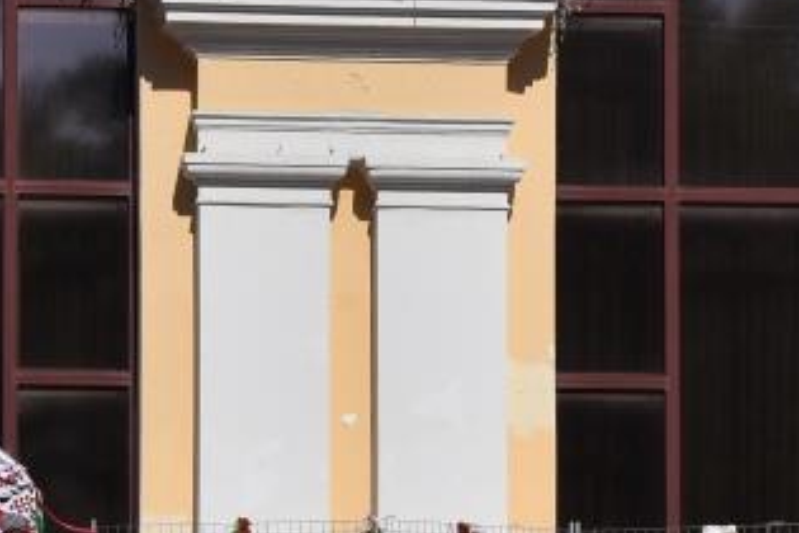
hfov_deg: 15.7
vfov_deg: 10.7
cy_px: 468
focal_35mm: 127
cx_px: -66
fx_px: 2818
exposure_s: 1/2000
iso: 280
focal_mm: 26
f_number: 8
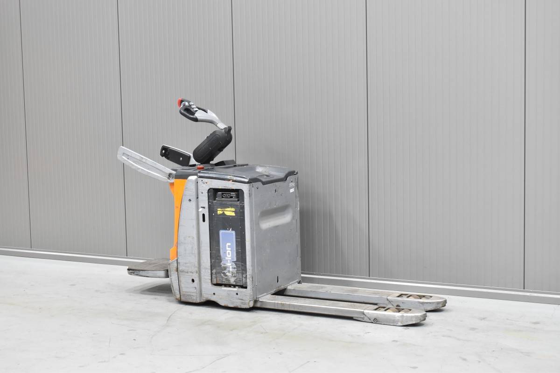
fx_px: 817
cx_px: 280
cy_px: 186
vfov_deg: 25.8
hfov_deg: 37.9
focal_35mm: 52
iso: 1250
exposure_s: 1/20
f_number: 6.3
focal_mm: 35
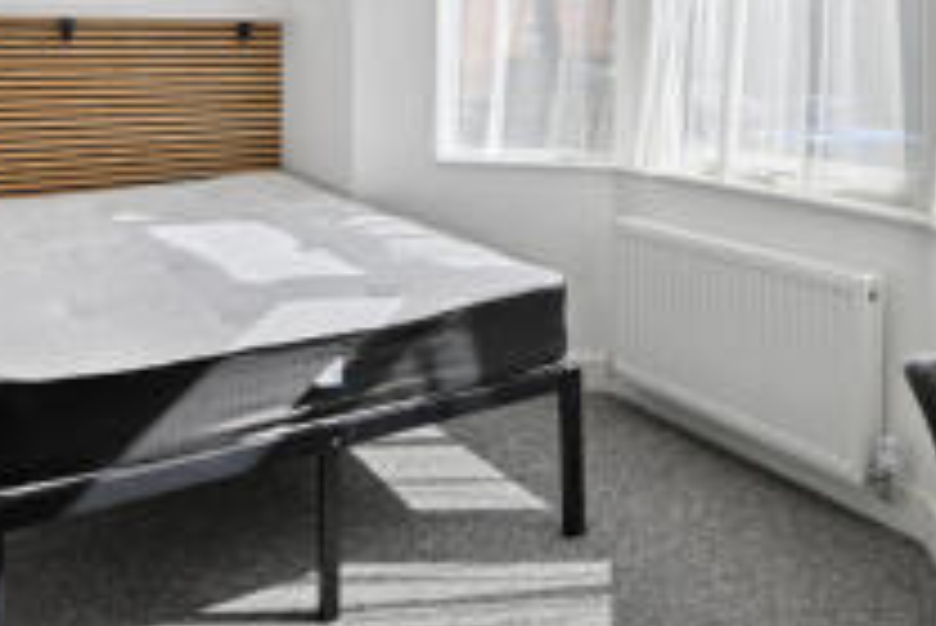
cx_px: 356
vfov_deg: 38.1
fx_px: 833
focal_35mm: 32
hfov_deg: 58.0
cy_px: 52
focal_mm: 14
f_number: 7.1
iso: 125
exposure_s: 1/40
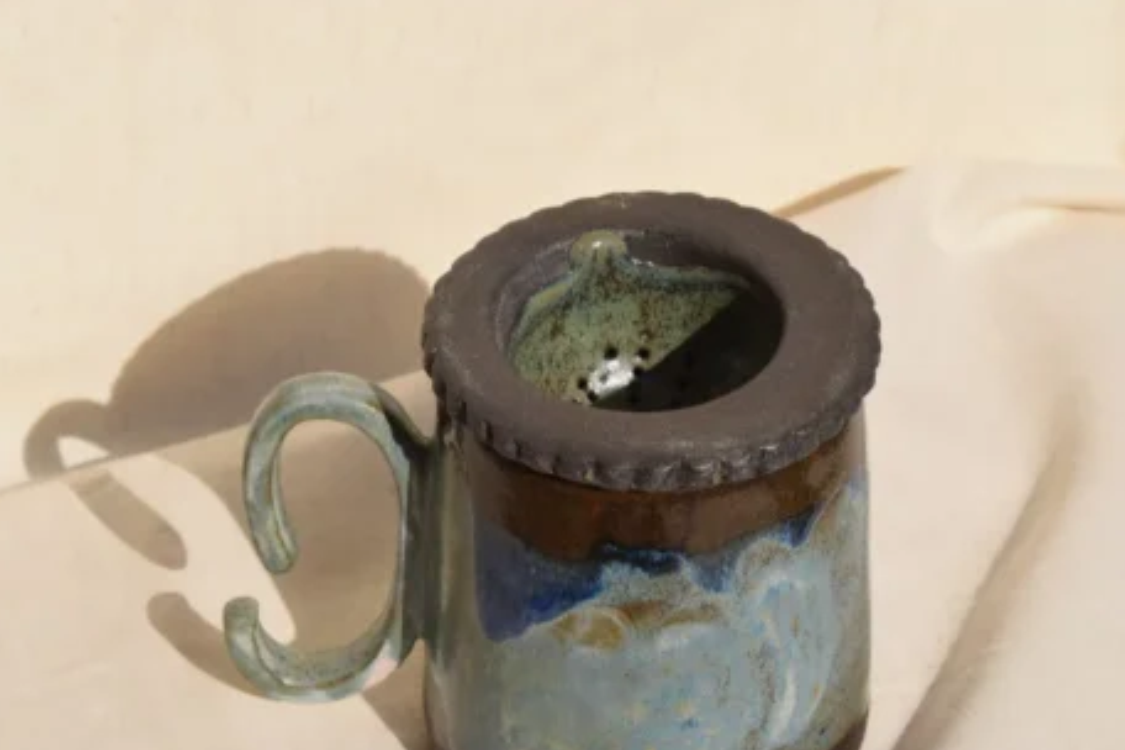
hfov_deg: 18.8
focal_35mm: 109
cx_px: 562
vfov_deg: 12.6
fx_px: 3395
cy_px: 461
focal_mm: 55
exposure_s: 1/500
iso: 200
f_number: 11
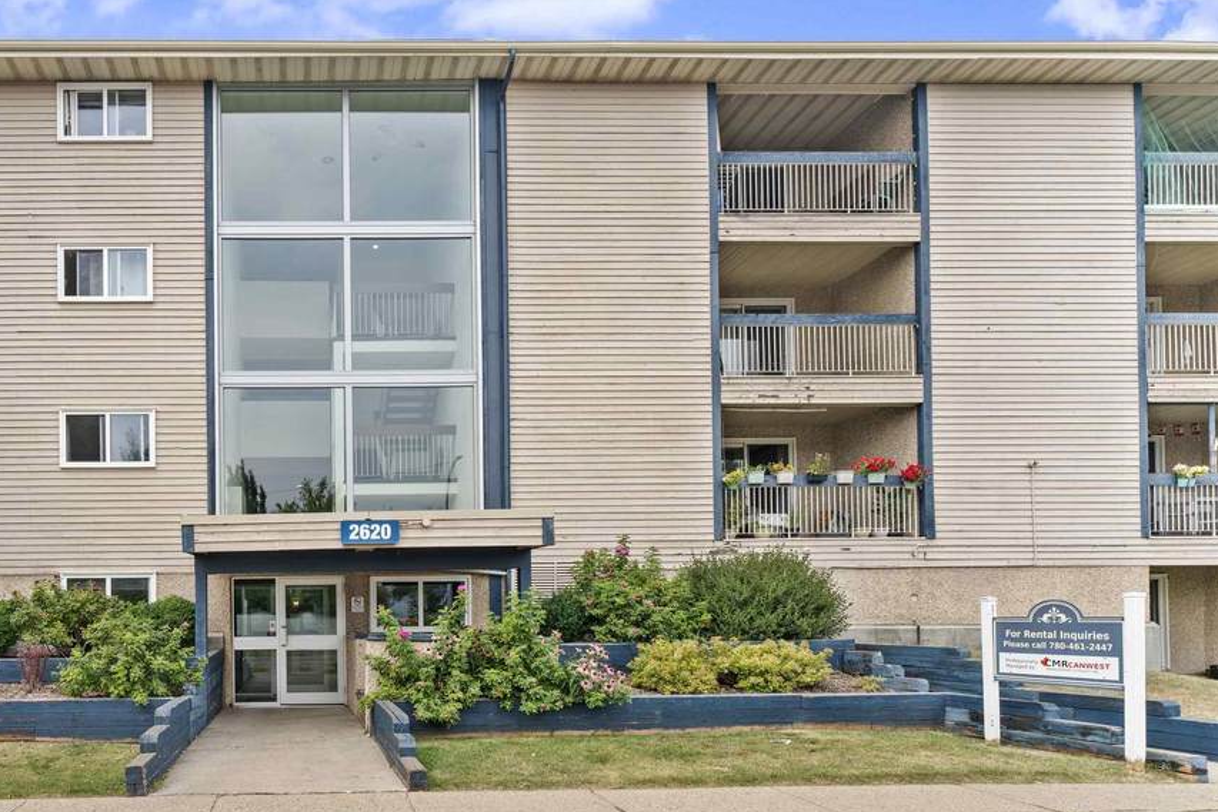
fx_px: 711
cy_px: 605
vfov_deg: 56.7
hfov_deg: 75.6
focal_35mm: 21
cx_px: 313
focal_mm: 14
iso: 500
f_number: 6.3
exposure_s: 1/1250
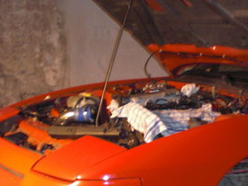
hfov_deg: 23.2
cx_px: 241
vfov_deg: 18.2
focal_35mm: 81
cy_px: 126
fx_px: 580
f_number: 3.1
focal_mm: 6.3
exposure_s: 1/60
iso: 200
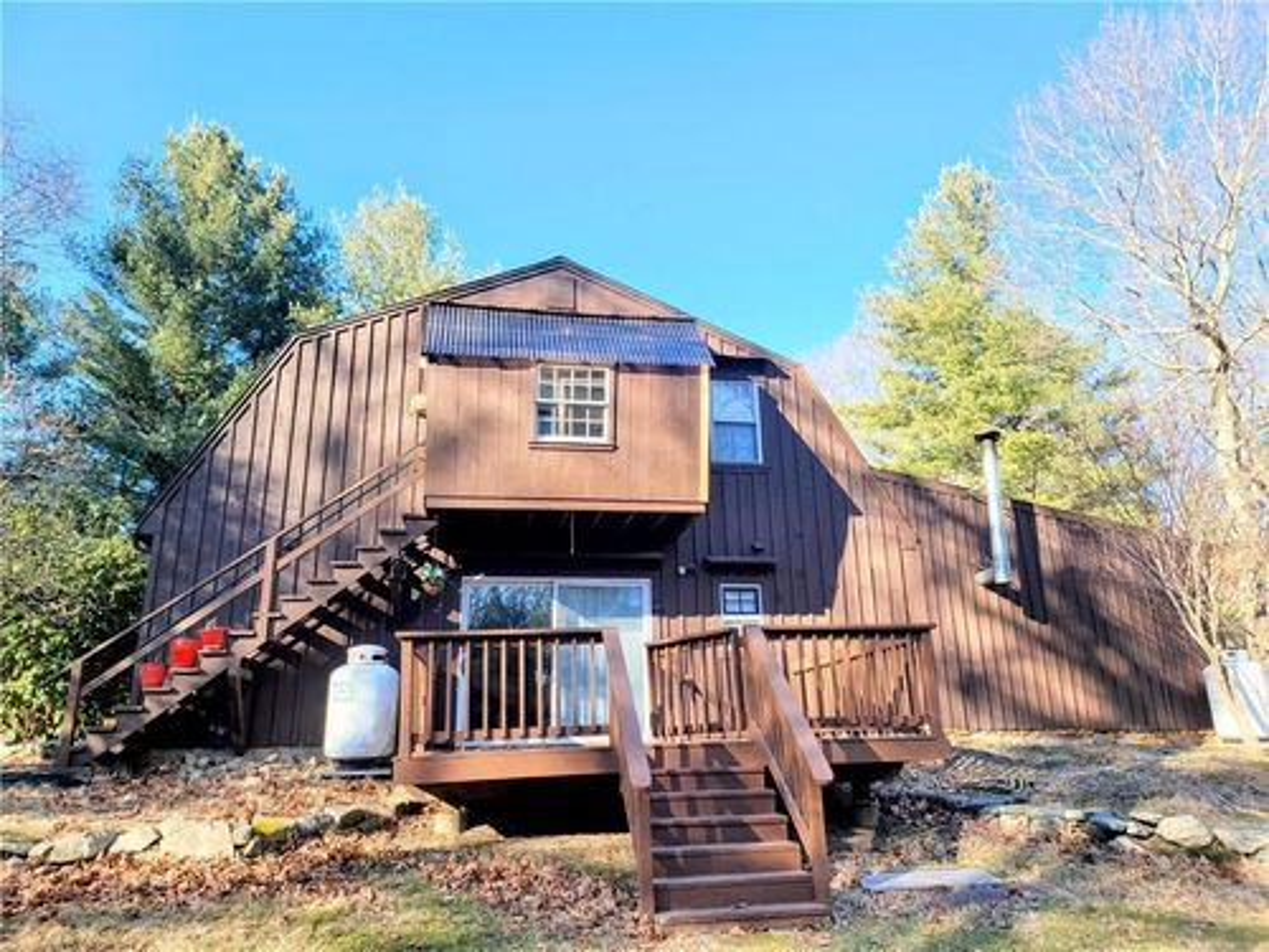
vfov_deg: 53.1
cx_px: 634
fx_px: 953
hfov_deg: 67.3
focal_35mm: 26
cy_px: 476
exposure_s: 1/559
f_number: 1.8
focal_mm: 5
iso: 40
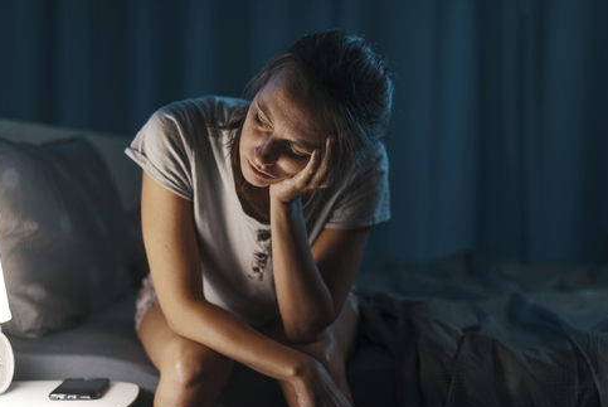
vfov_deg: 21.9
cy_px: 251
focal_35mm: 62
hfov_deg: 32.3
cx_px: 289
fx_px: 1048
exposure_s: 1/80
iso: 400
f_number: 2
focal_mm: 50
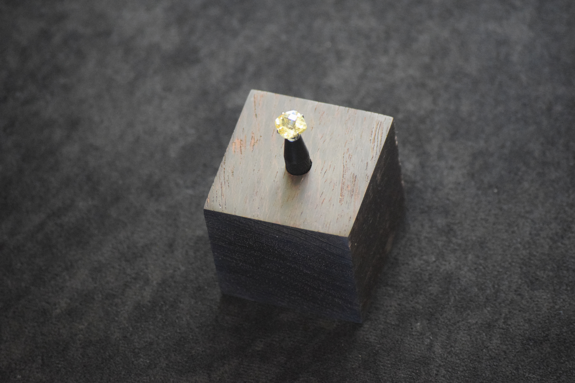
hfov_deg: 8.9
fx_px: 3713
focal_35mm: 232
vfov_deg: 5.9
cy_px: 192
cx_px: 288
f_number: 5
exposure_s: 1/50
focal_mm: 155
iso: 6400
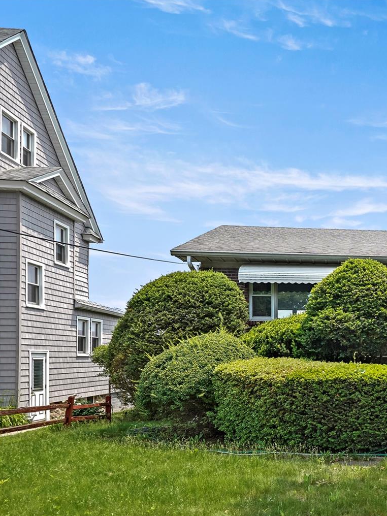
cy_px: 345
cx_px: 434
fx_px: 462
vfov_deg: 57.1
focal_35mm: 31
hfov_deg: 37.4
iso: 50
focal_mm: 16
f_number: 7.1
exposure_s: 1/13
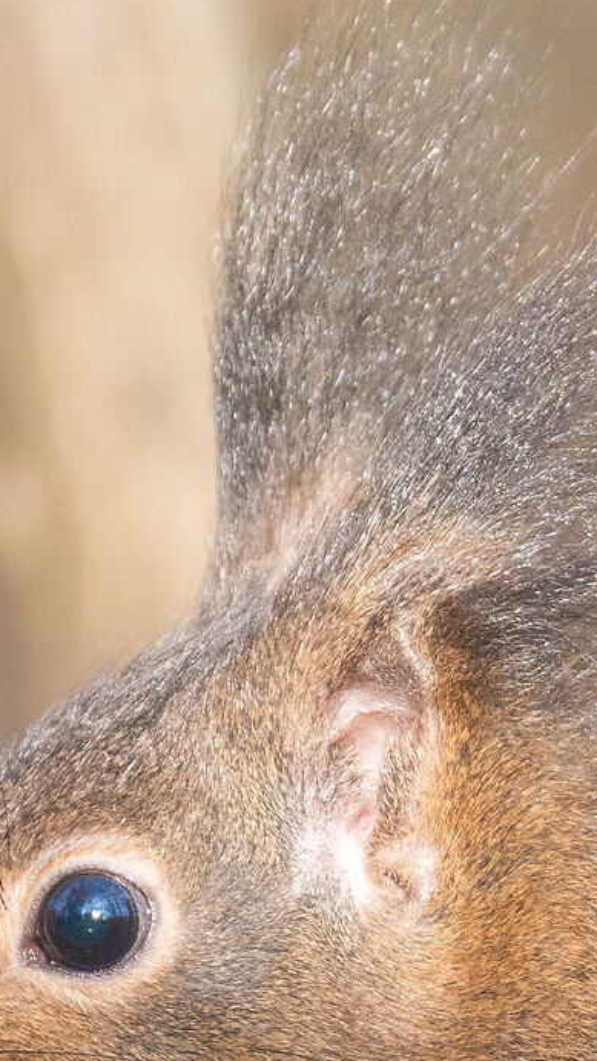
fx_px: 60942
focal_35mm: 2167
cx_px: 520
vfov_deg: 1.0
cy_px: 1047
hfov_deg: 0.6
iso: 1600
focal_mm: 397
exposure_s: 1/1000
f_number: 6.3
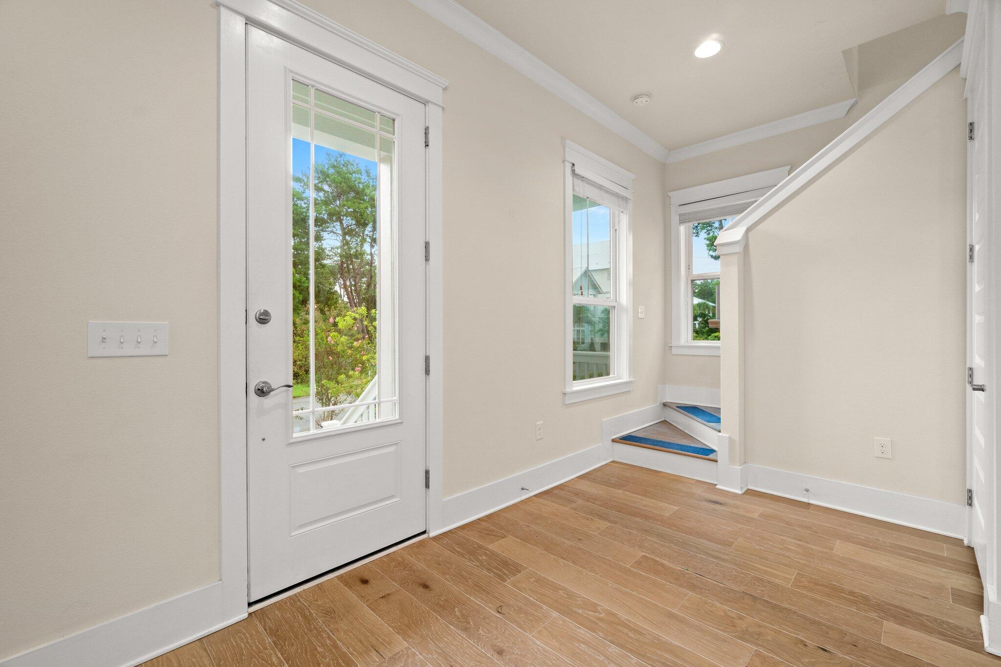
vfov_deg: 77.3
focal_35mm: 15
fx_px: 417
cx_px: 500
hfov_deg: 100.4
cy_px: 334
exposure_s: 1.6
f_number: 8
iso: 400
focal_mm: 10
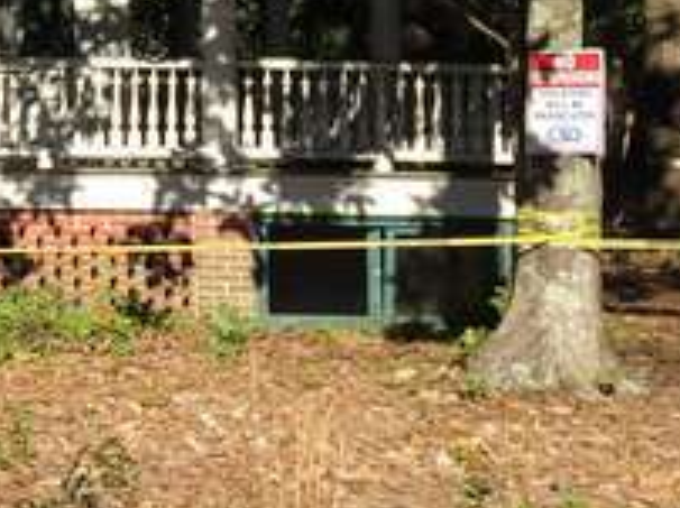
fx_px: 2256
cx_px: -559
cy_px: 20
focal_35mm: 115
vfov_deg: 12.7
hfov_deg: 14.9
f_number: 2.2
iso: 32
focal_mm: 4.15
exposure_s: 1/1099
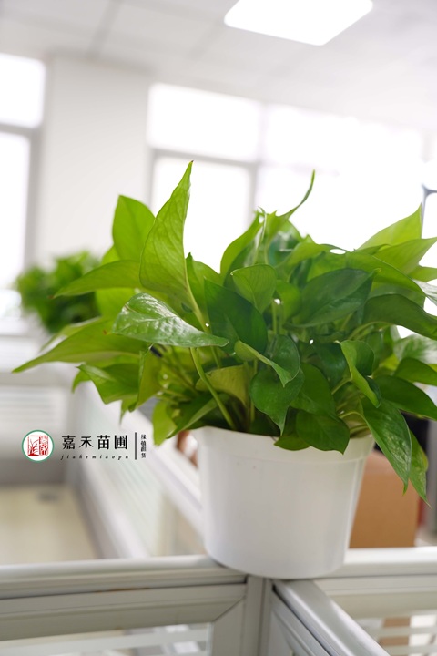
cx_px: 218
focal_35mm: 37
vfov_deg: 51.9
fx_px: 674
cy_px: 328
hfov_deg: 35.9
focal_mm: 37
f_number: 2.8
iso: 640
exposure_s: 1/60
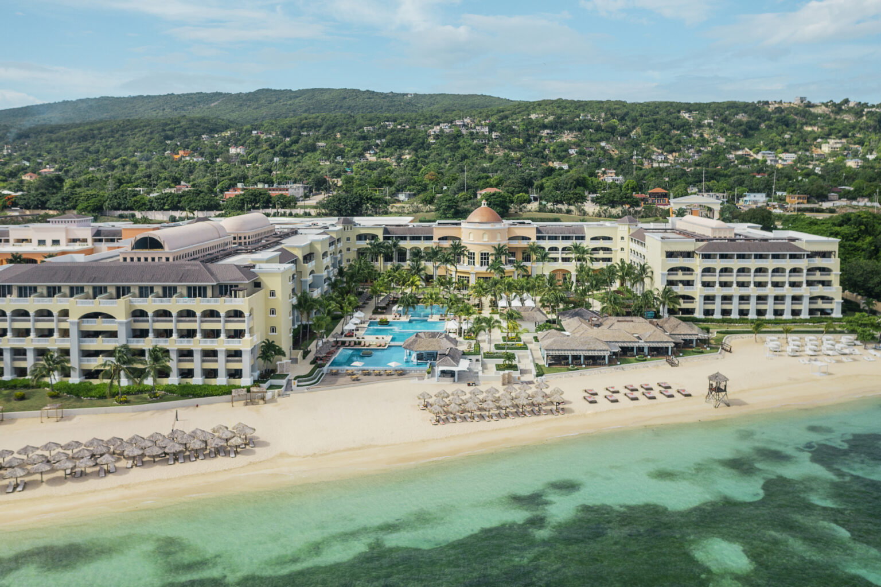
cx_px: 440
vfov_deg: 46.4
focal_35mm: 28
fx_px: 685
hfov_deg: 65.5
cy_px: 294
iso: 100
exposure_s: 1/100
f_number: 4.5
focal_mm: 10.26
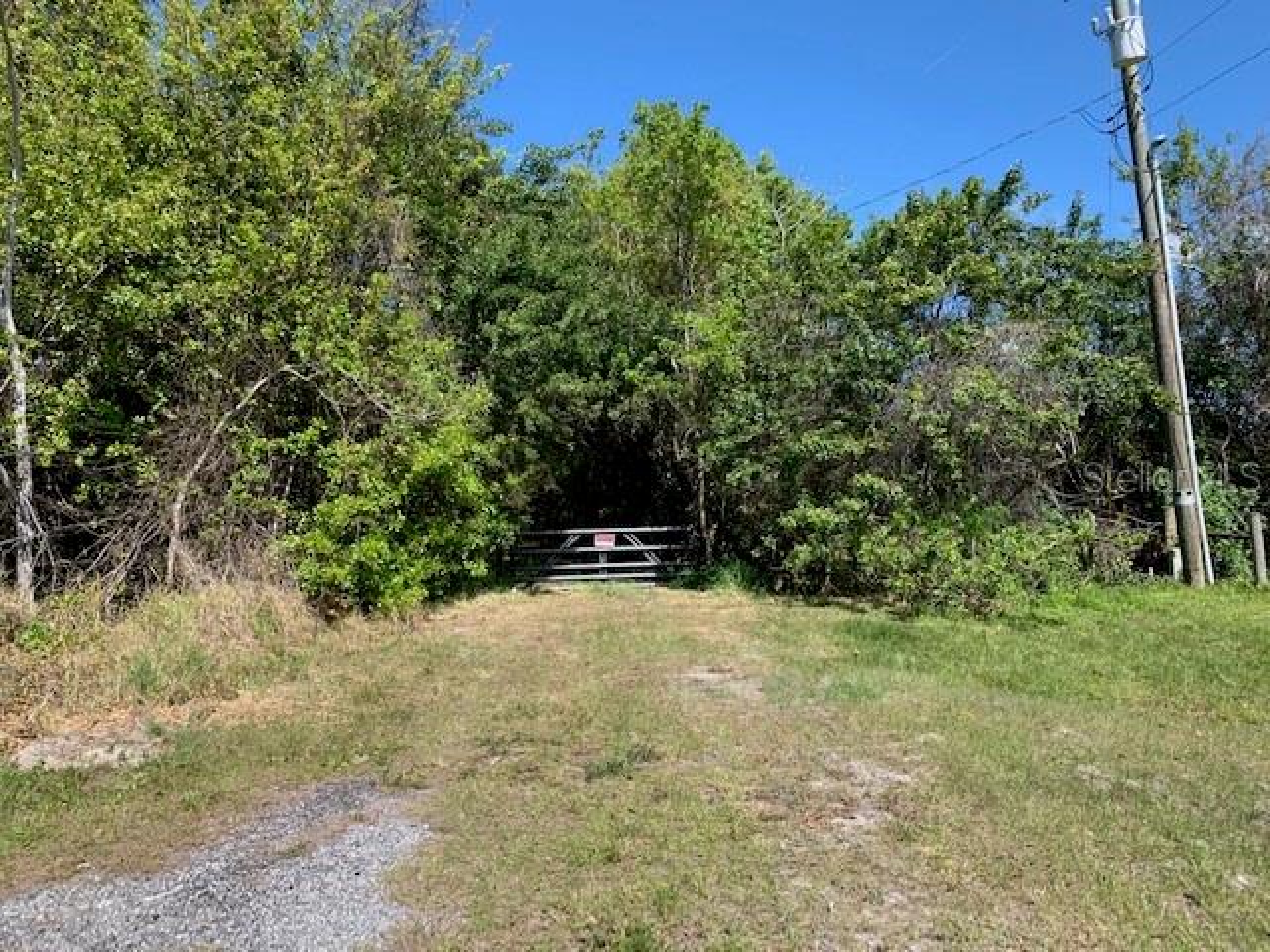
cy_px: 476
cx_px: 635
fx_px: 954
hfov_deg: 67.3
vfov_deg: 53.1
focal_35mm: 26
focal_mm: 4.25
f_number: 1.8
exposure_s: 1/1149
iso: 25
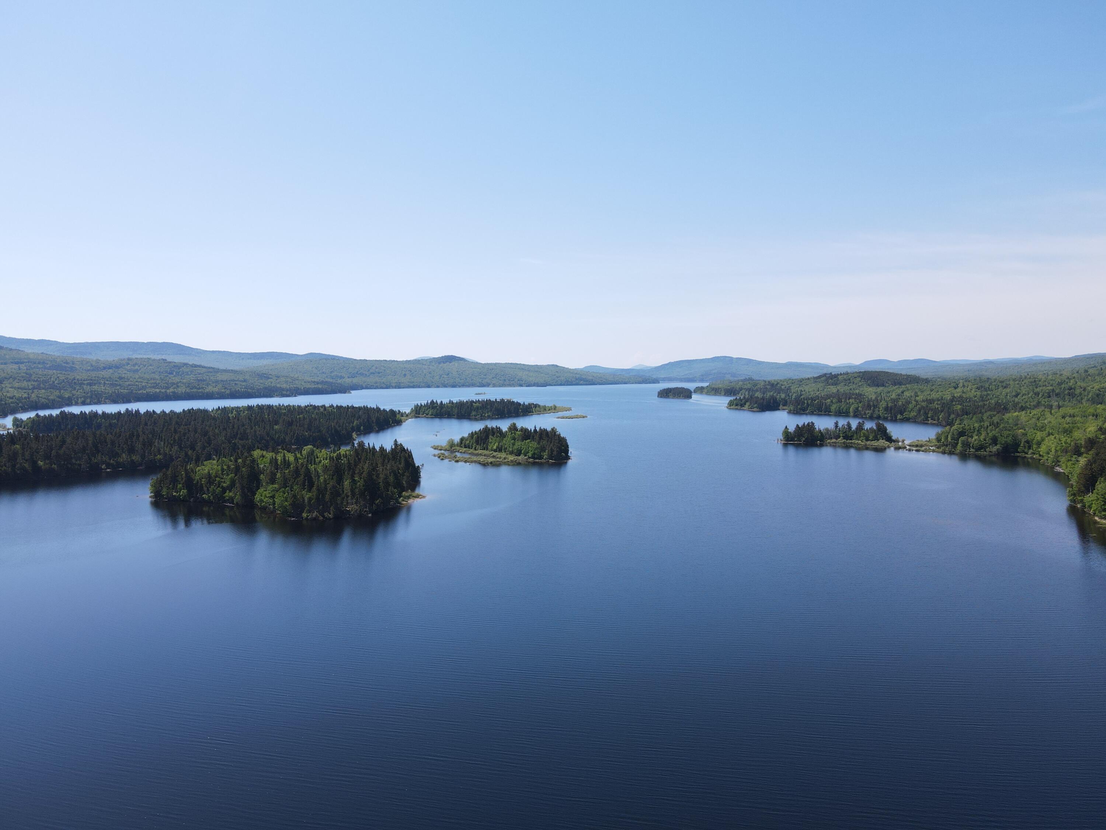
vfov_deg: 56.8
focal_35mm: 24
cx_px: 553
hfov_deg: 71.6
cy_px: 415
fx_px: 767
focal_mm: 4.5
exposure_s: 1/500
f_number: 2.8
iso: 100
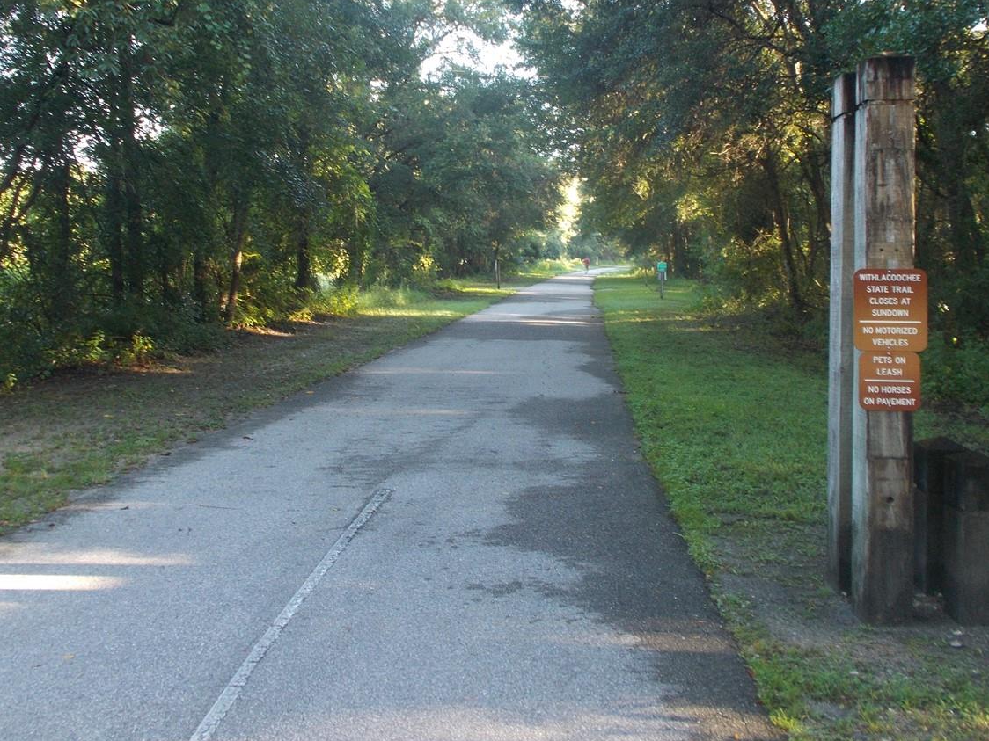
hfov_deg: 50.1
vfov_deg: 38.2
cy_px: 243
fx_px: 1057
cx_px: 492
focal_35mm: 37
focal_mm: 4.6
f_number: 3.2
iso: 125
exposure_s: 1/25
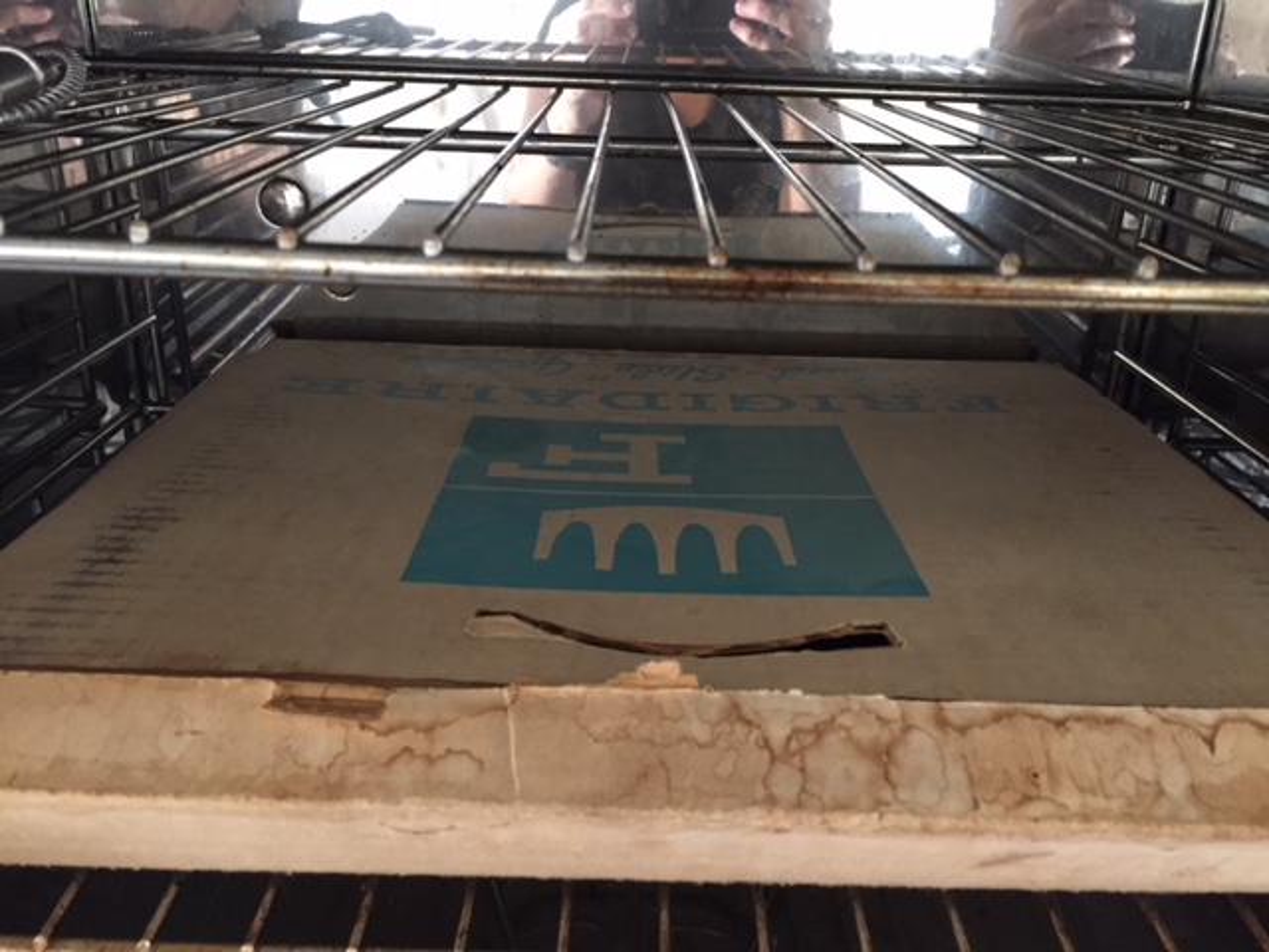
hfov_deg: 61.7
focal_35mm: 29
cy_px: 476
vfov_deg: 48.2
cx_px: 634
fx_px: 1063
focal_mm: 4.15
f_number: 2.2
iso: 250
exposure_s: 1/15
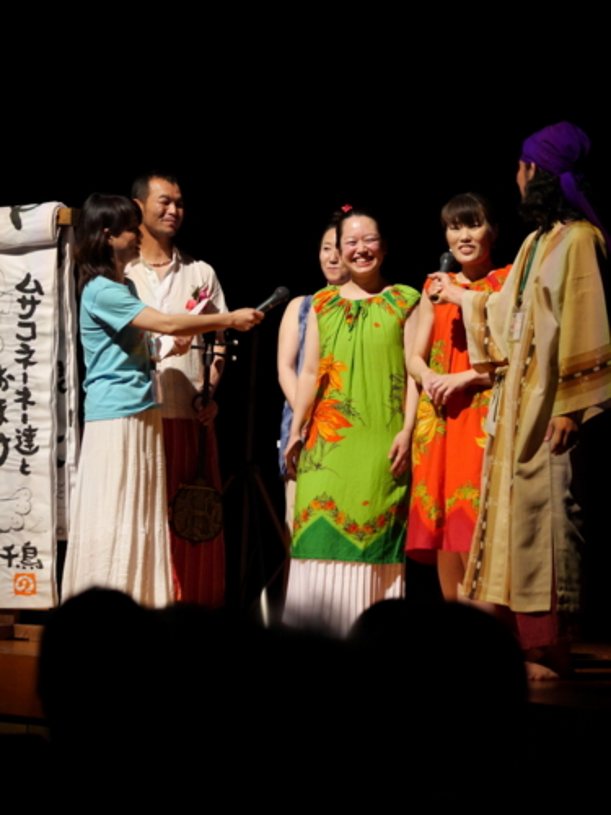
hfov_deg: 12.0
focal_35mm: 124
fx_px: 2918
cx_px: 306
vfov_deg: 15.9
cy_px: 408
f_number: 2.8
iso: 1600
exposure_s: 1/80
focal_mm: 62
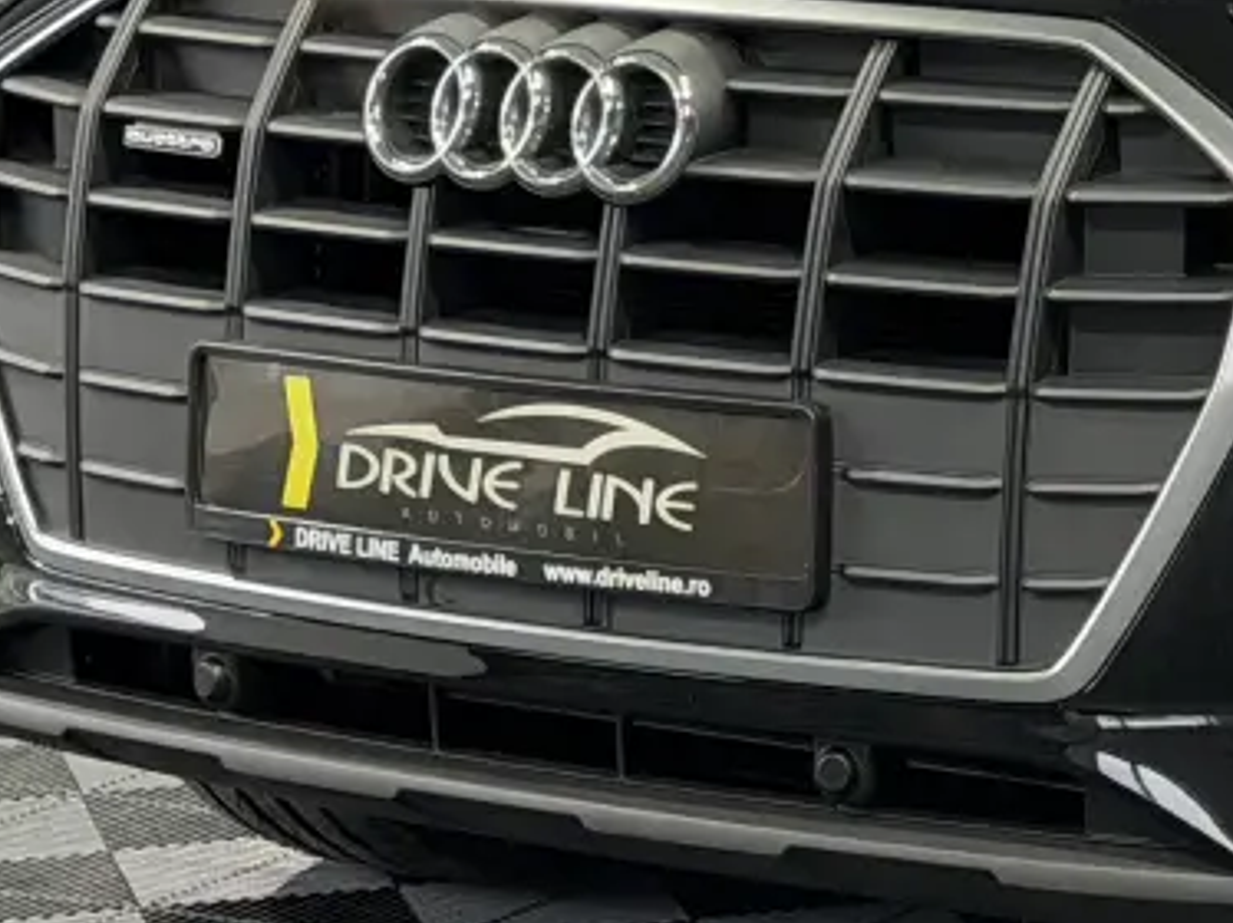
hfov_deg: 10.3
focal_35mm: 185
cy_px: -333
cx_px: 1899
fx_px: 6585
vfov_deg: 7.9
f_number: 1.78
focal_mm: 6.76
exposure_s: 1/100
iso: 250
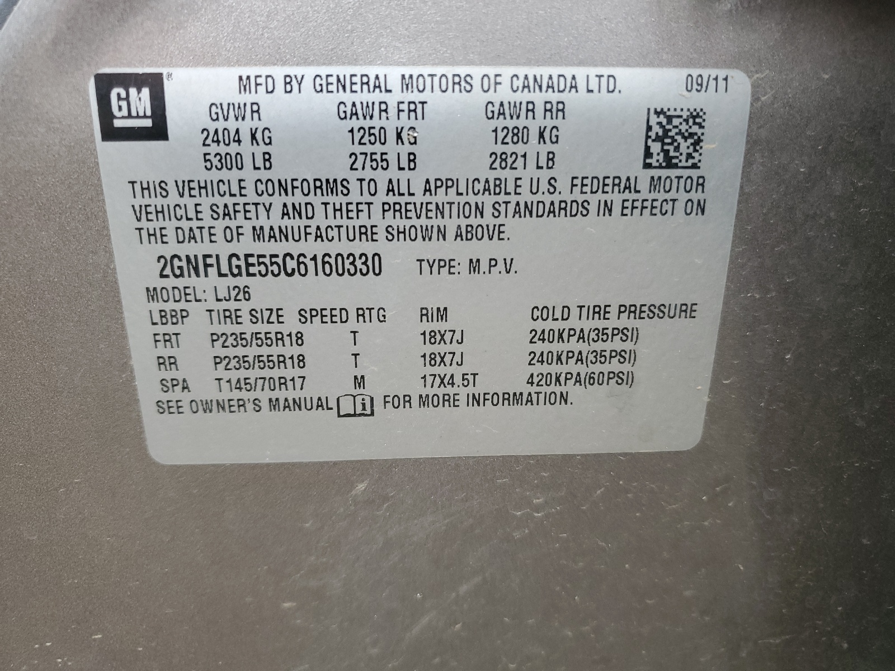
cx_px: 448
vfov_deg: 53.1
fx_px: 672
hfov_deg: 67.3
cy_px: 336
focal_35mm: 26
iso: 74
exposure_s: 1/120
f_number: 1.5
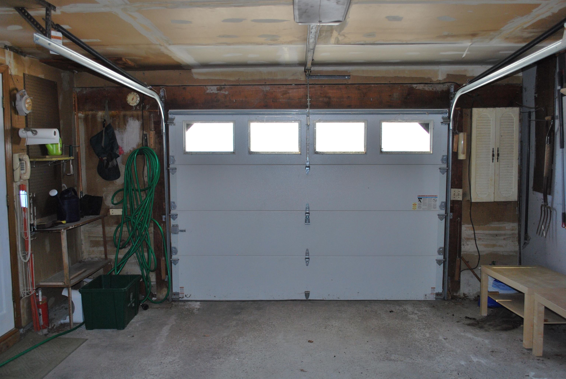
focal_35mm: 30
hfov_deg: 61.9
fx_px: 472
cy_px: 190
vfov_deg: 43.7
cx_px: 283
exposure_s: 1/60
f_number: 3.8
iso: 200
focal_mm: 20
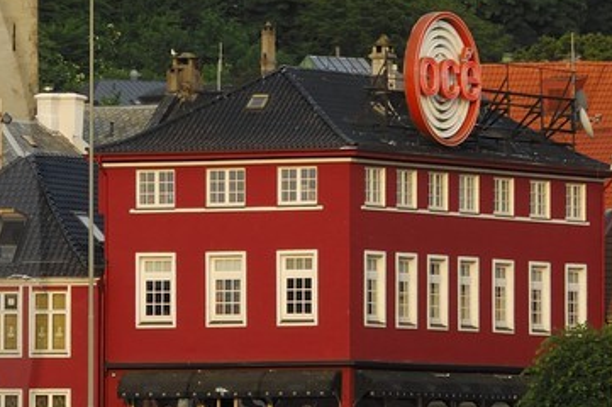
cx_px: -658
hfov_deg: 4.4
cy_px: 253
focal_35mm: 465
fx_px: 7898
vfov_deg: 3.0
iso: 100
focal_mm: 70
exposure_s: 1/200
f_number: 5
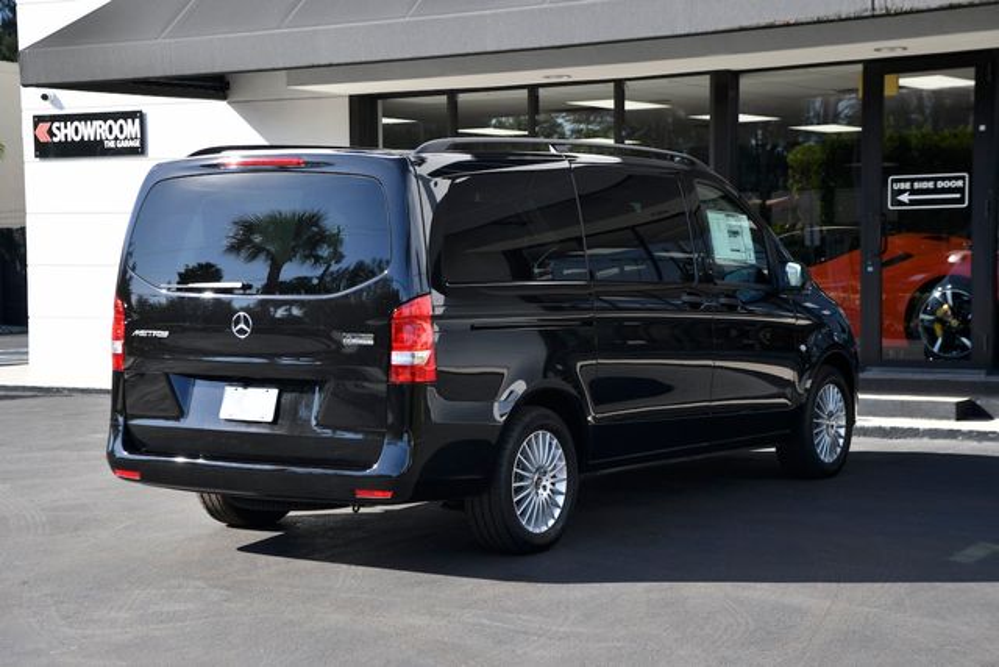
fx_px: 1943
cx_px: 500
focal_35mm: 70
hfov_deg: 28.8
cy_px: 334
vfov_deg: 19.5
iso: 125
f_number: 7.1
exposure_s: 1/200
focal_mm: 70
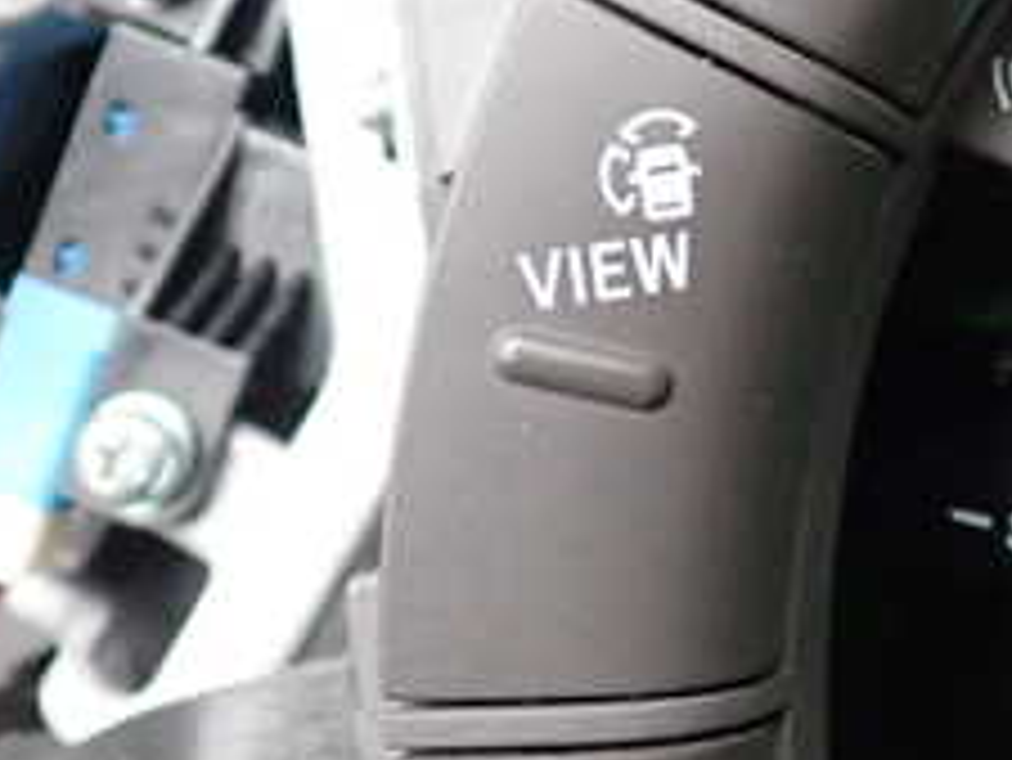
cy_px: 211
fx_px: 2340
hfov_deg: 23.9
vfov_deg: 18.4
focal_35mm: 80
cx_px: 864
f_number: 2.3
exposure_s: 1/30
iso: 500
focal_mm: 5.4
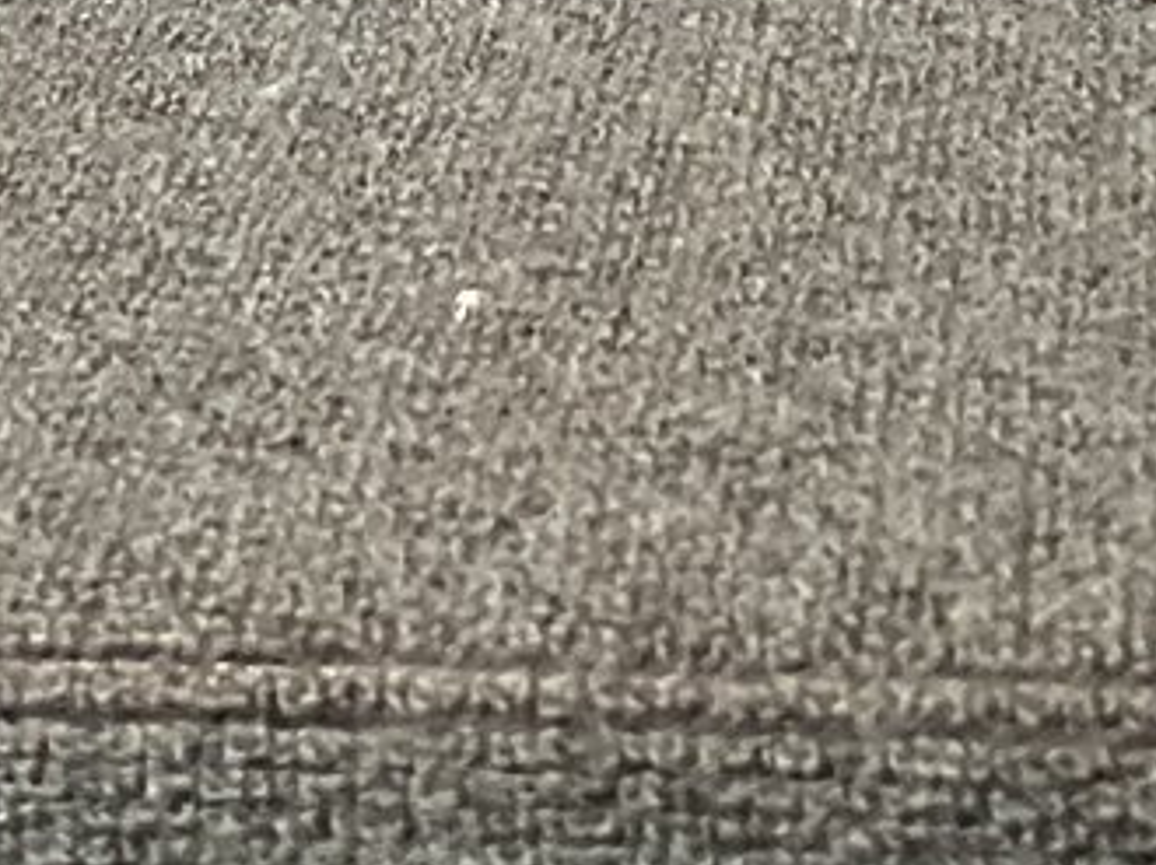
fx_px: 4438
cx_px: 590
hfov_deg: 14.8
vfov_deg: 10.2
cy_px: -923
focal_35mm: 133
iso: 125
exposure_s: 1/50
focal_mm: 3
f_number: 1.8
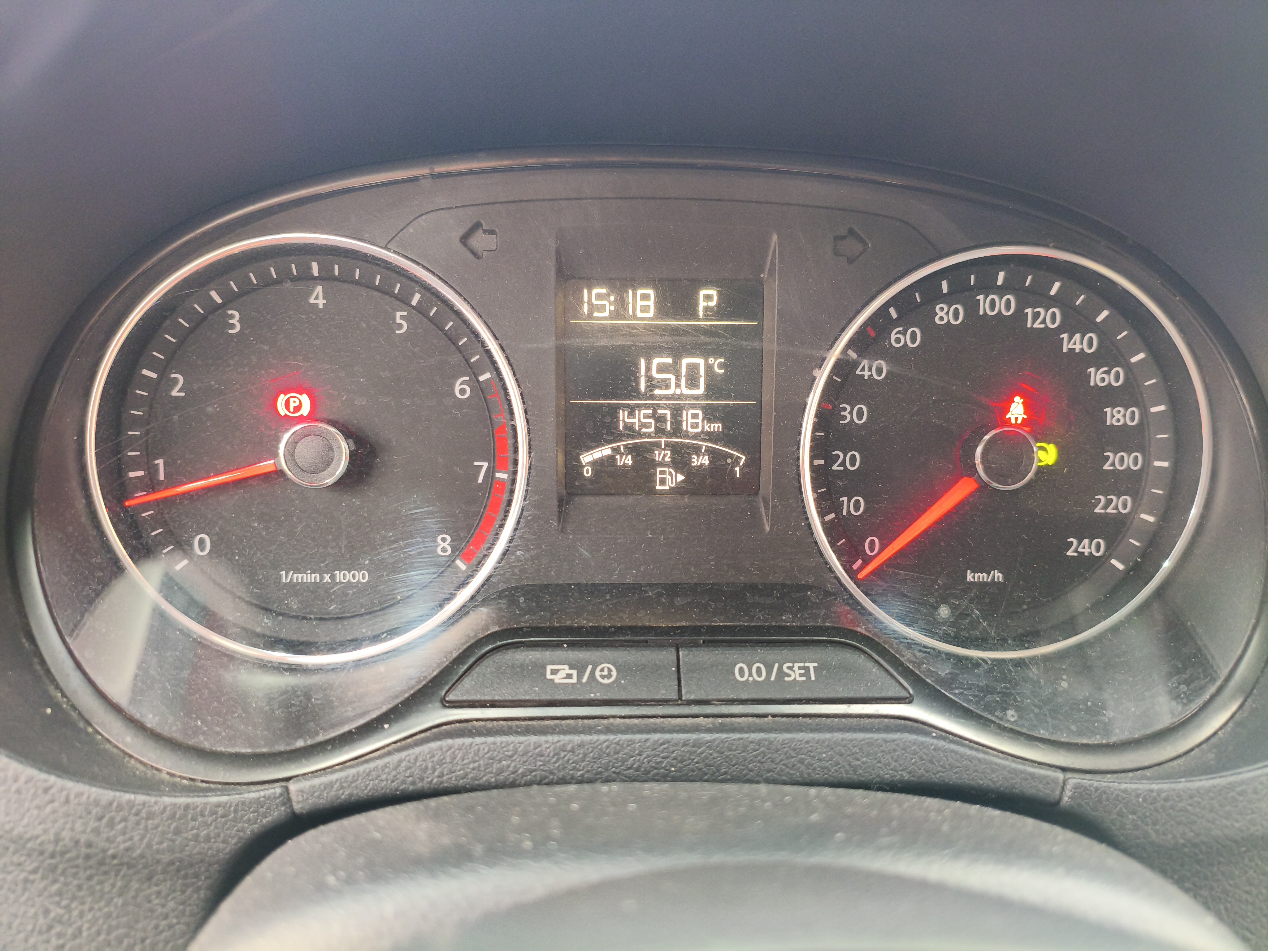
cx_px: 634
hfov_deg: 67.3
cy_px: 476
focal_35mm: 26
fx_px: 952
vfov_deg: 53.1
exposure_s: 1/50
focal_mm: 4.94
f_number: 1.5
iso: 800
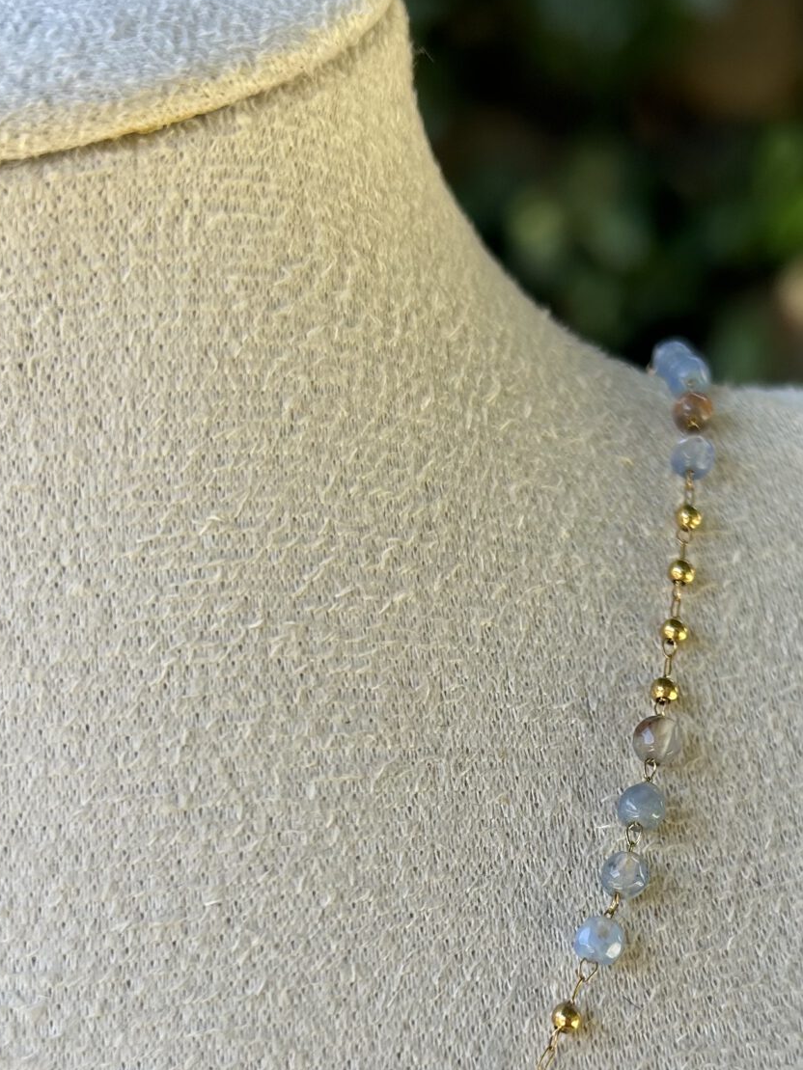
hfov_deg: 24.1
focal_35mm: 60
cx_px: 634
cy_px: 809
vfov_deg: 31.6
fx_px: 1855
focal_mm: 5.7
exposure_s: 1/414
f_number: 1.5
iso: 50
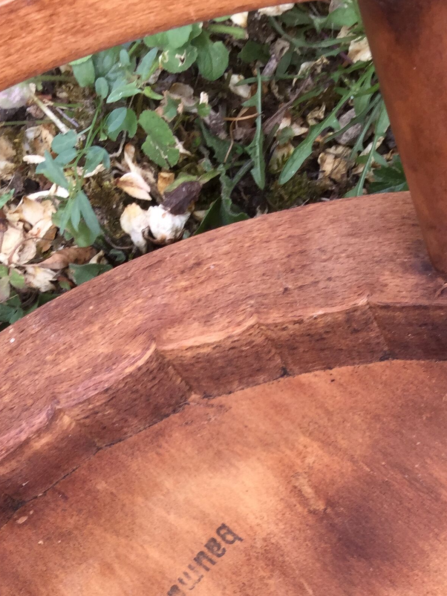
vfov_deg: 28.9
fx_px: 1102
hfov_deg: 22.9
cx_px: 185
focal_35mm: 64
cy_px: 548
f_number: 2.4
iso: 25
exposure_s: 1/100
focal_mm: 3.3
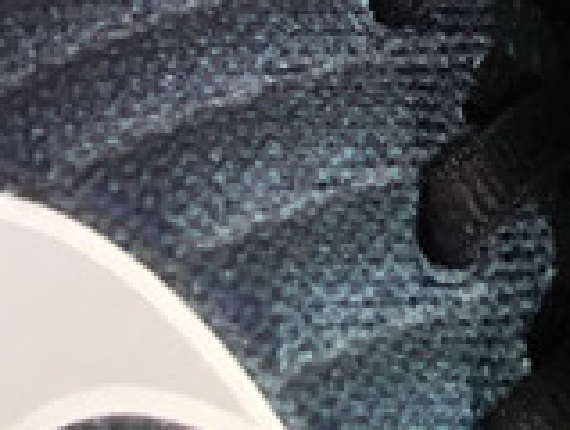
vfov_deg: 7.6
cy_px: -776
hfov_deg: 10.4
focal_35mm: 175
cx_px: 1151
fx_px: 2888
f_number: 2.4
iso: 25
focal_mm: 3.3
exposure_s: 1/100
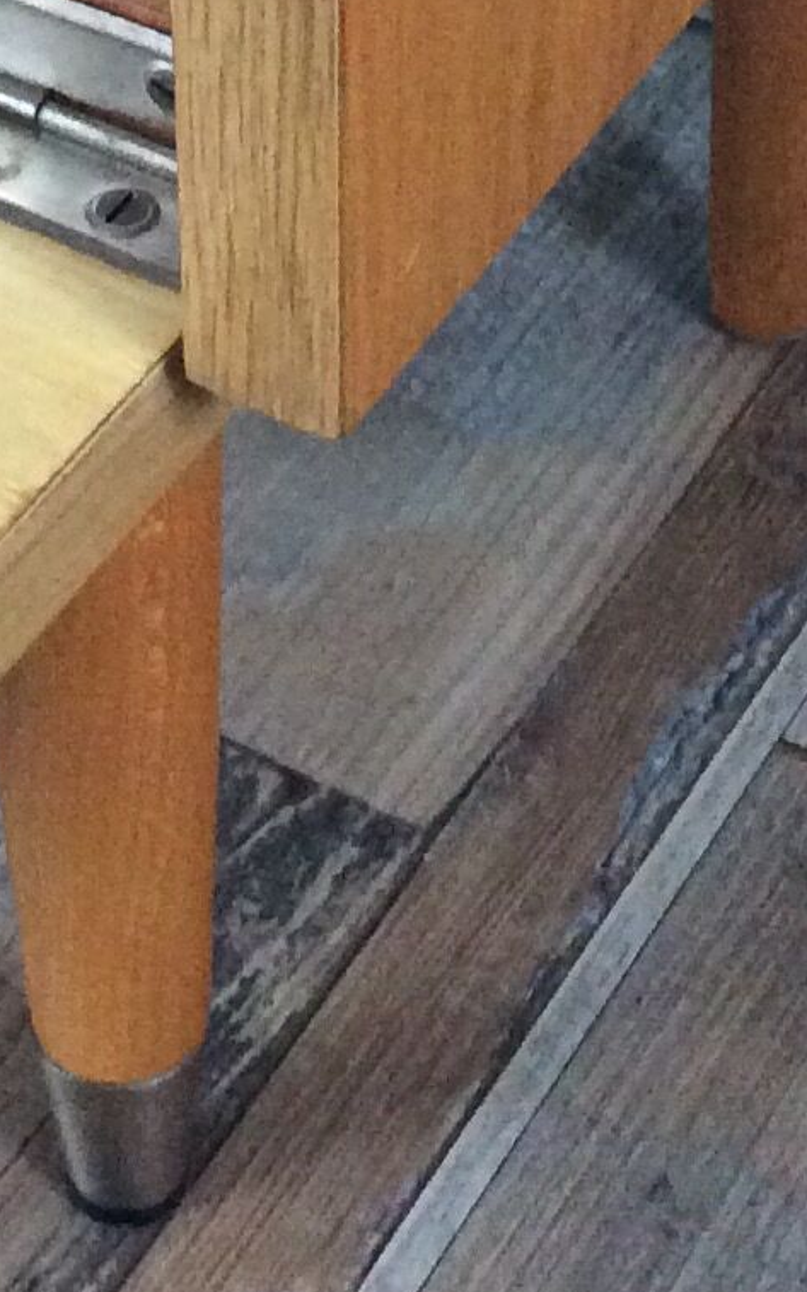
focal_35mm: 116
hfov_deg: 11.2
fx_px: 4083
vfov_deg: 17.6
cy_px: 34
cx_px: 32
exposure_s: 1/25
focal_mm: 3.3
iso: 320
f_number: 2.4
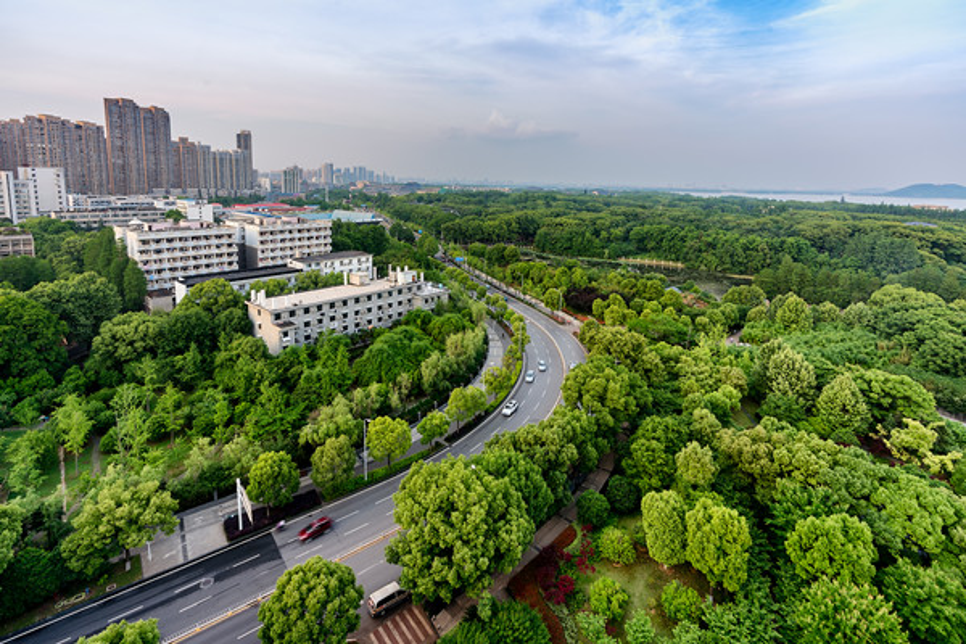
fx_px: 429
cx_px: 483
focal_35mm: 16
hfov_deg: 96.7
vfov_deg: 73.7
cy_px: 322
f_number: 11
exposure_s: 1/13
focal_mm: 16
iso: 100
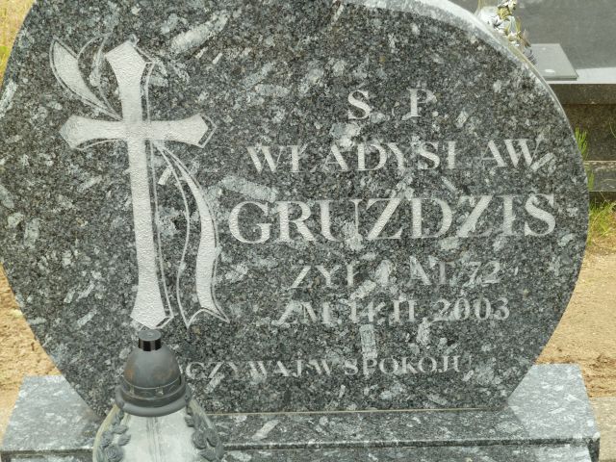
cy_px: 231
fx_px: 1477
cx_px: 308
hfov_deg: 23.6
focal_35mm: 83
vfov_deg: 17.8
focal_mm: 13.7
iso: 80
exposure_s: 1/60
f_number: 4.2
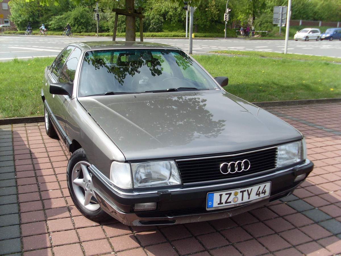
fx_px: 374
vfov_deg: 37.7
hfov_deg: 49.0
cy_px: 128
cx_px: 170
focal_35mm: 38
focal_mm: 6.3
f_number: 7.7
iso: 80
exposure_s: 1/180
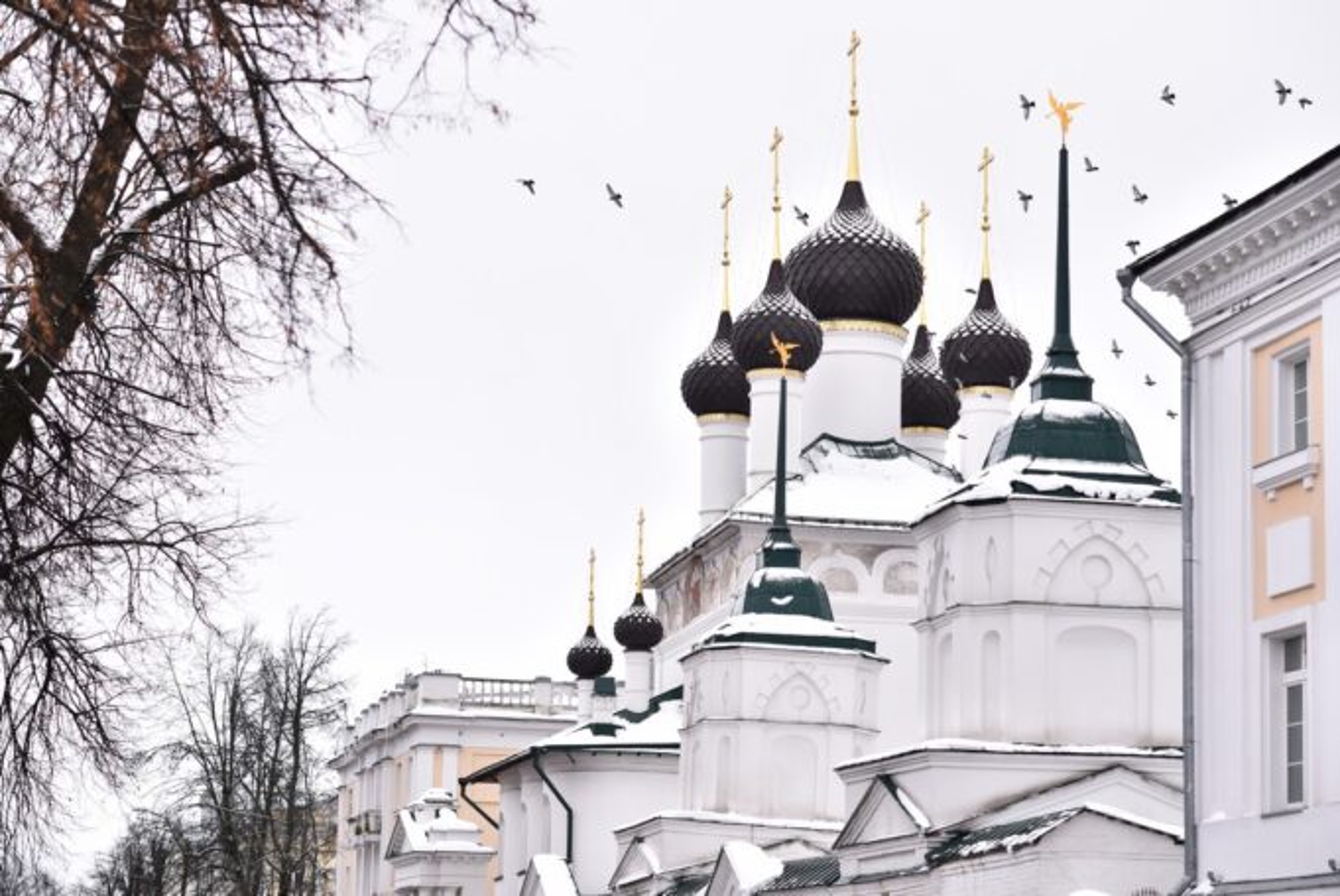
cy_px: 448
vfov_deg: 16.1
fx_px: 3166
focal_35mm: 85
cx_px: 670
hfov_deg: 23.9
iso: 500
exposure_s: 1/400
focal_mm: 85
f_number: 3.5
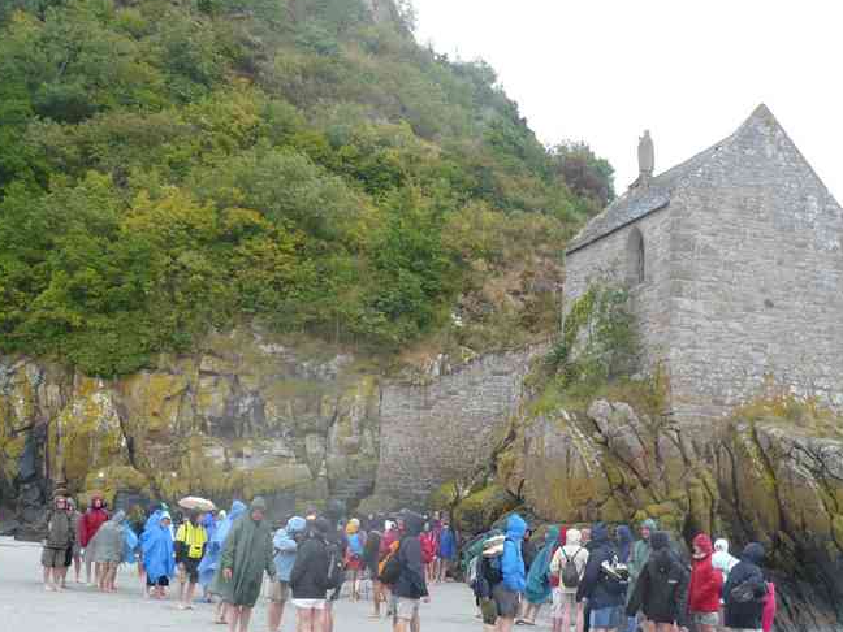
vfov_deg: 30.3
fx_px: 1169
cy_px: 329
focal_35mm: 48
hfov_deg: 39.5
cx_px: 353
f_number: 2.8
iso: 100
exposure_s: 1/320
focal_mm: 5.8
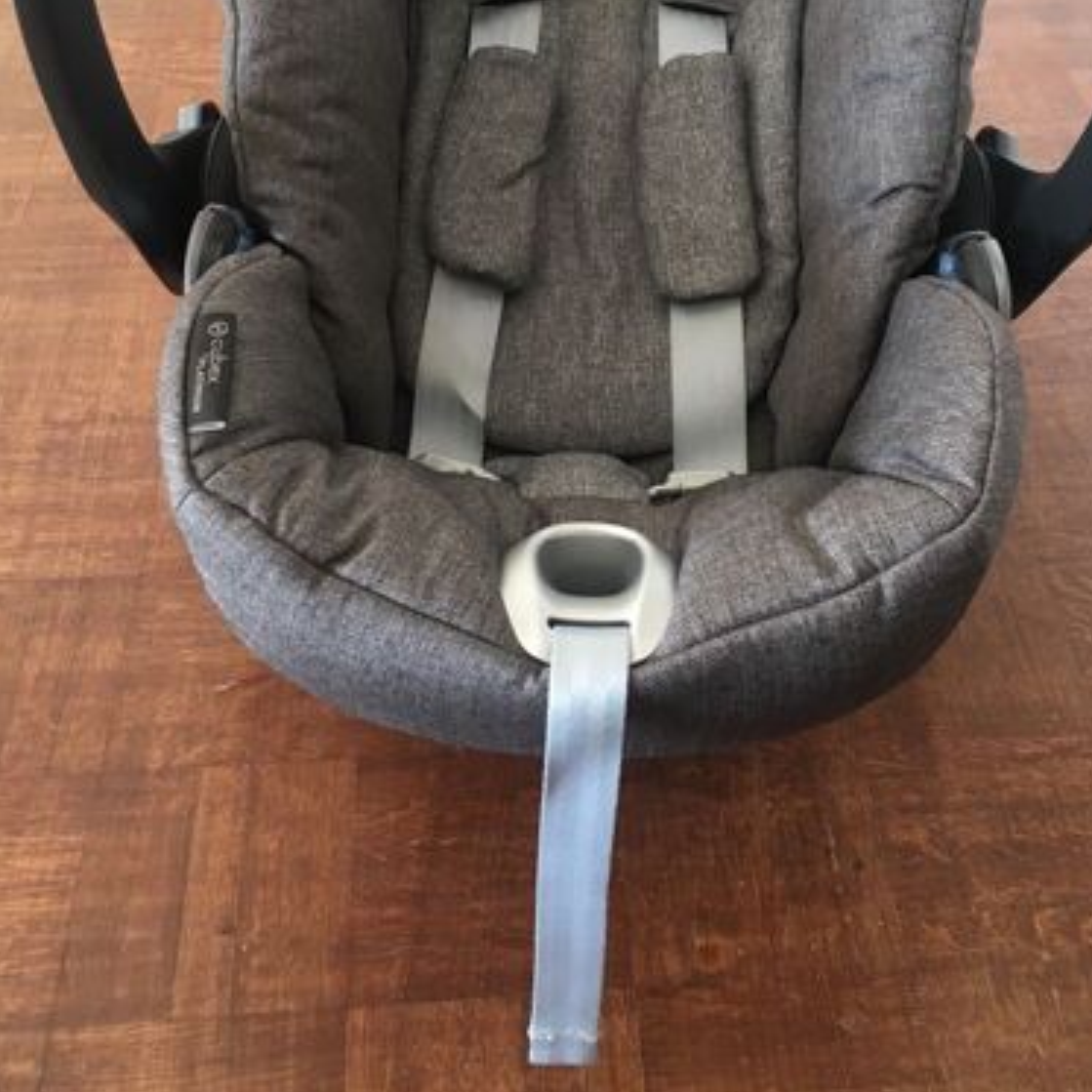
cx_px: 597
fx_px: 1570
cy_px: 319
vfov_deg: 37.7
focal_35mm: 44
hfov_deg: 38.3
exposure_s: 1/33
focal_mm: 4.15
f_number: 2.2
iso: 40
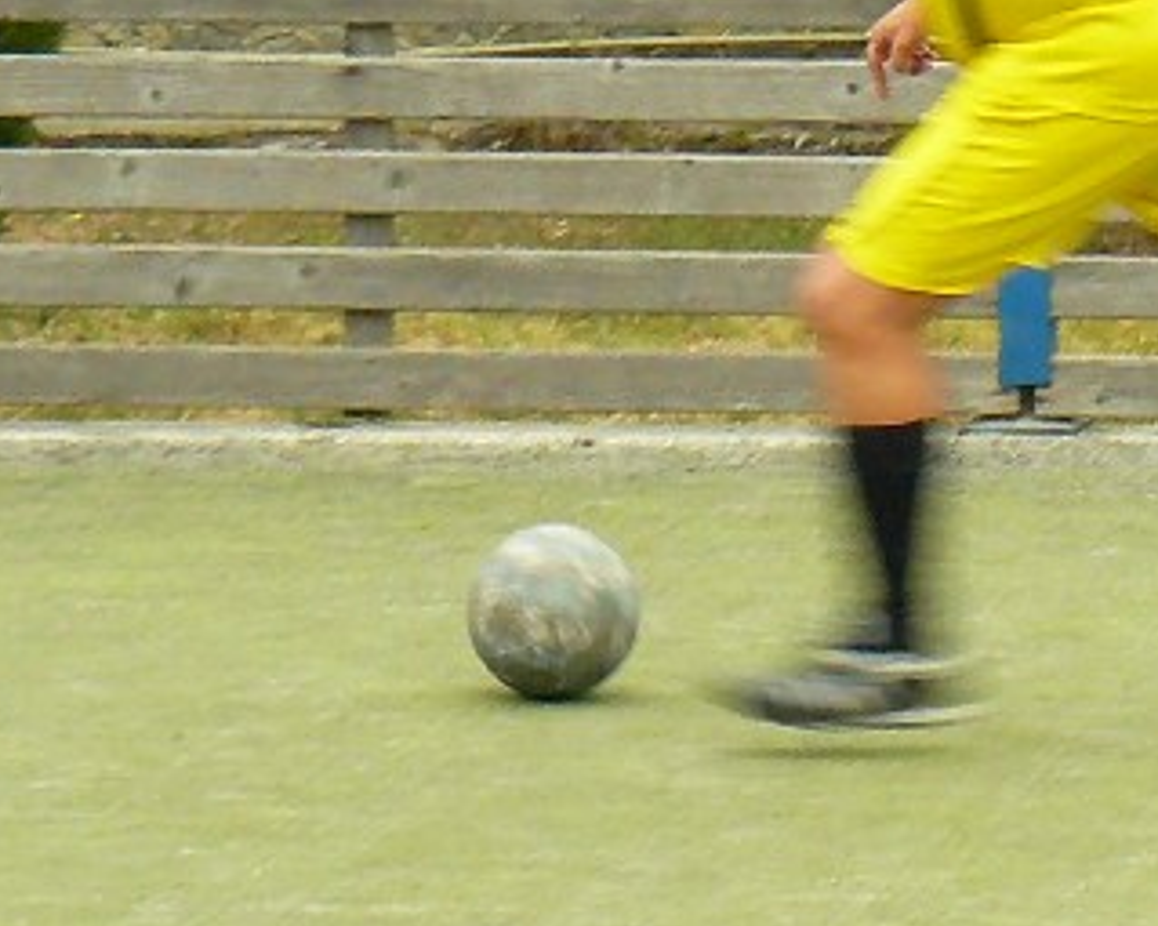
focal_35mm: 151
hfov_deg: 12.8
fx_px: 5174
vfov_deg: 10.2
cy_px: 156
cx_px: 653
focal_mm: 12.9
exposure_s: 1/80
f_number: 3.2
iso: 200
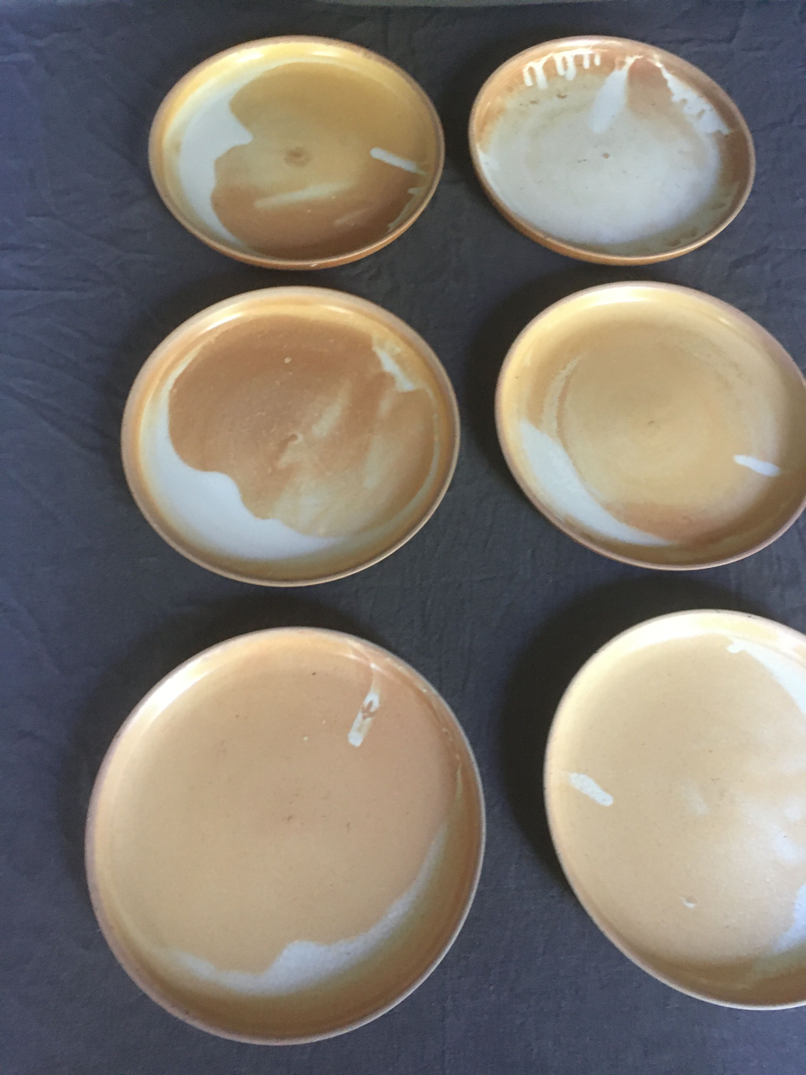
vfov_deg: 61.7
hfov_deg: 48.2
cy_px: 538
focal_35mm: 29
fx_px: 900
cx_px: 403
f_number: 2.2
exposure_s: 1/17
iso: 400
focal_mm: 4.15
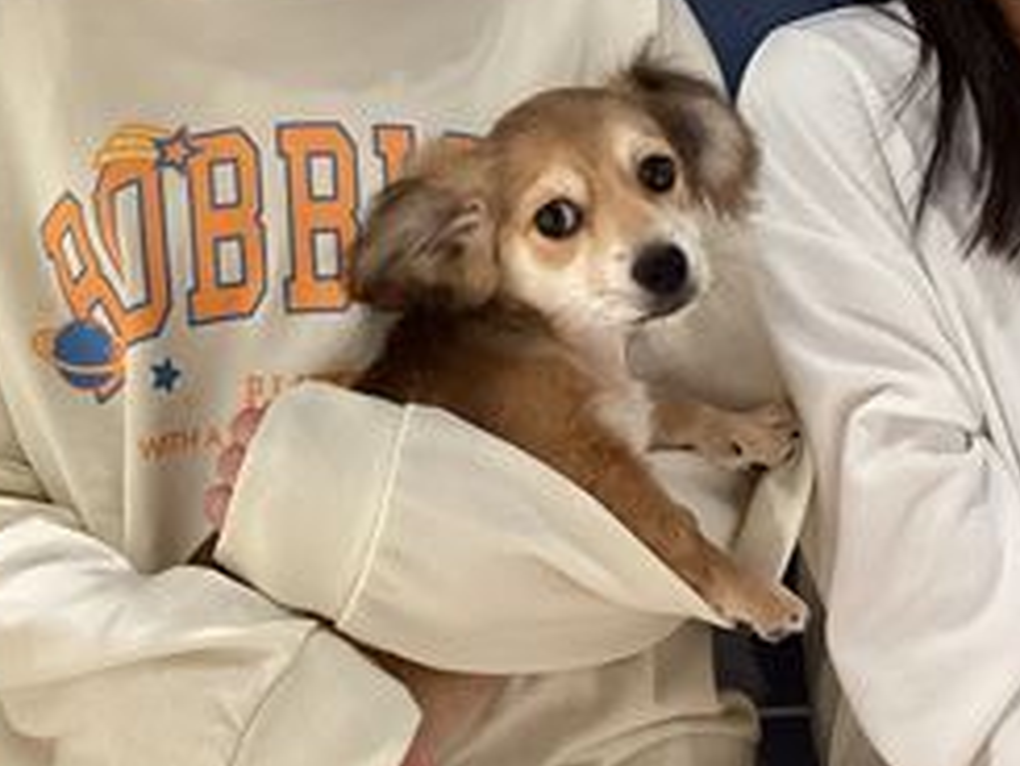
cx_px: 654
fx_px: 2241
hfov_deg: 25.6
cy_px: 142
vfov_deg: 19.2
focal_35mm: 76
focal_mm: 3.3
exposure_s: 1/60
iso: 160
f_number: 2.4
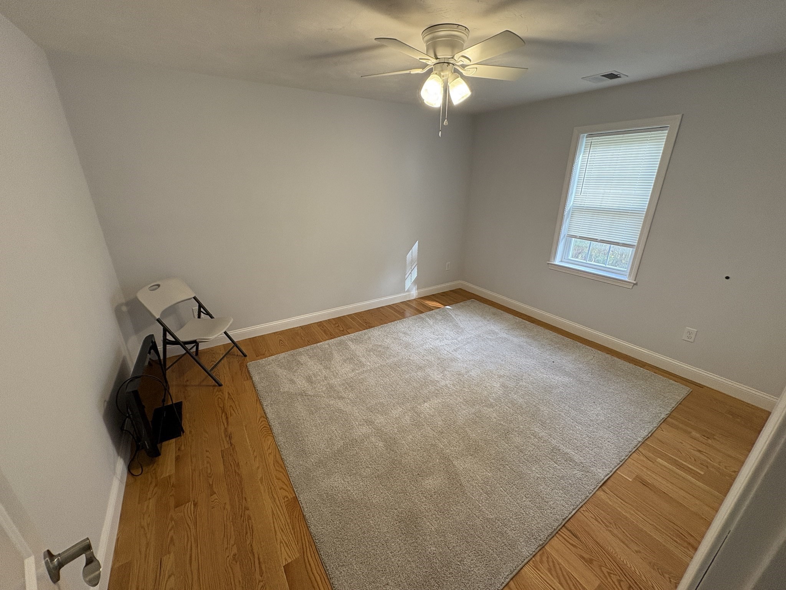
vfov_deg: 85.7
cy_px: 295
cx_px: 393
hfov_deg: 102.1
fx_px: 318
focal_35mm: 14
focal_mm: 2.22
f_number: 2.2
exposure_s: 1/60
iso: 160
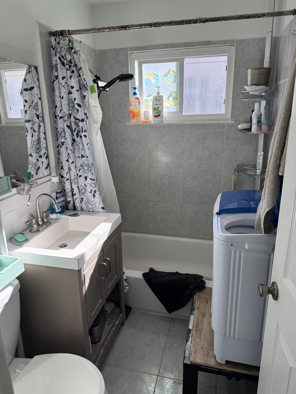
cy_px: 197
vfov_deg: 71.6
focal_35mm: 24
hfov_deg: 56.8
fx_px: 274
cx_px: 148
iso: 80
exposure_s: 1/354
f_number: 1.78
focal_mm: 6.76
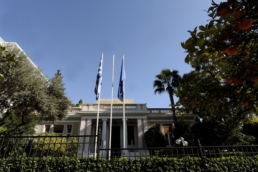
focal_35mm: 20
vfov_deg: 61.8
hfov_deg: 84.0
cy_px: 86
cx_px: 129
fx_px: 143
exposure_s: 1/250
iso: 400
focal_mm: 20
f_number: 16
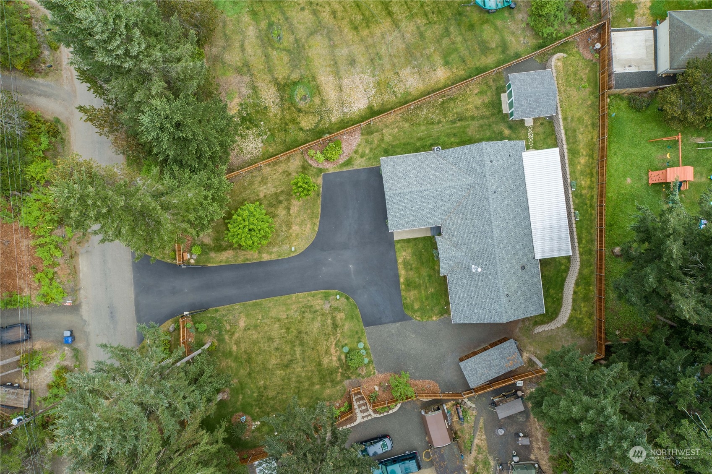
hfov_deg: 73.8
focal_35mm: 24
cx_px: 356
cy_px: 237
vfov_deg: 53.1
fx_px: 474
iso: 100
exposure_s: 1/320
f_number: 4.5
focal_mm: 8.8
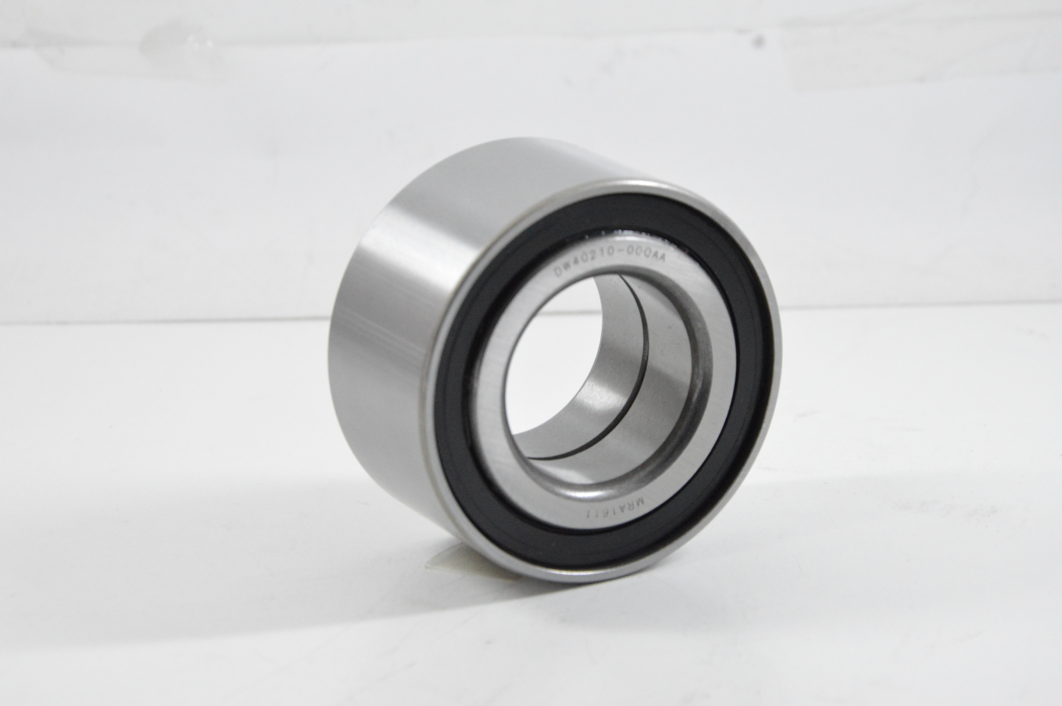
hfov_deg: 16.6
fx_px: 3641
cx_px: 570
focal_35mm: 124
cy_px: 346
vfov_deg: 11.1
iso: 3200
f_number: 8
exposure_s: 1/100
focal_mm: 75
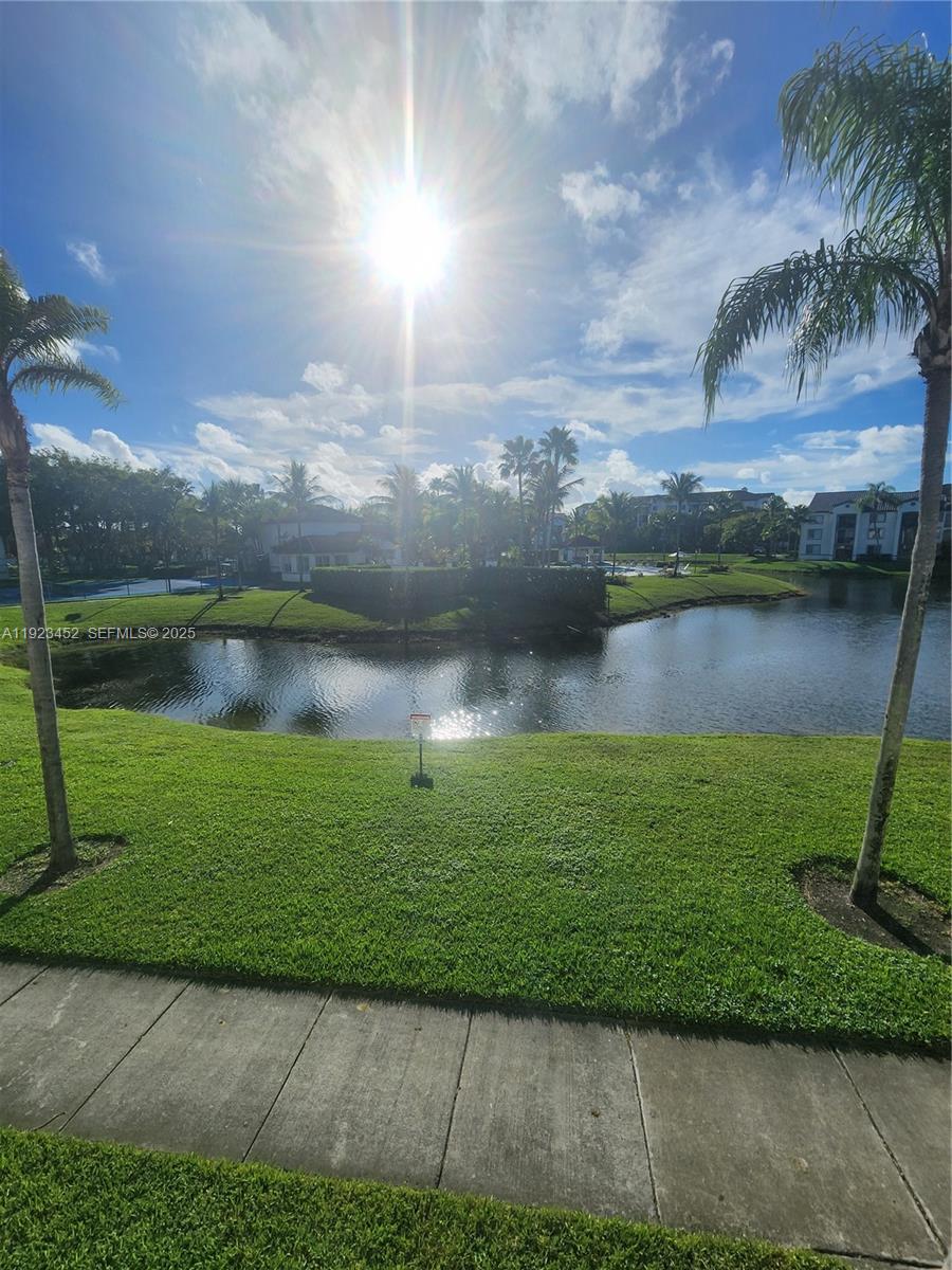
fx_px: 477
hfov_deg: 89.9
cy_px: 635
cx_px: 476
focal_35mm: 13
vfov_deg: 106.2
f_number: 2.2
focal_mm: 2.2
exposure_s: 1/7503
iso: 50
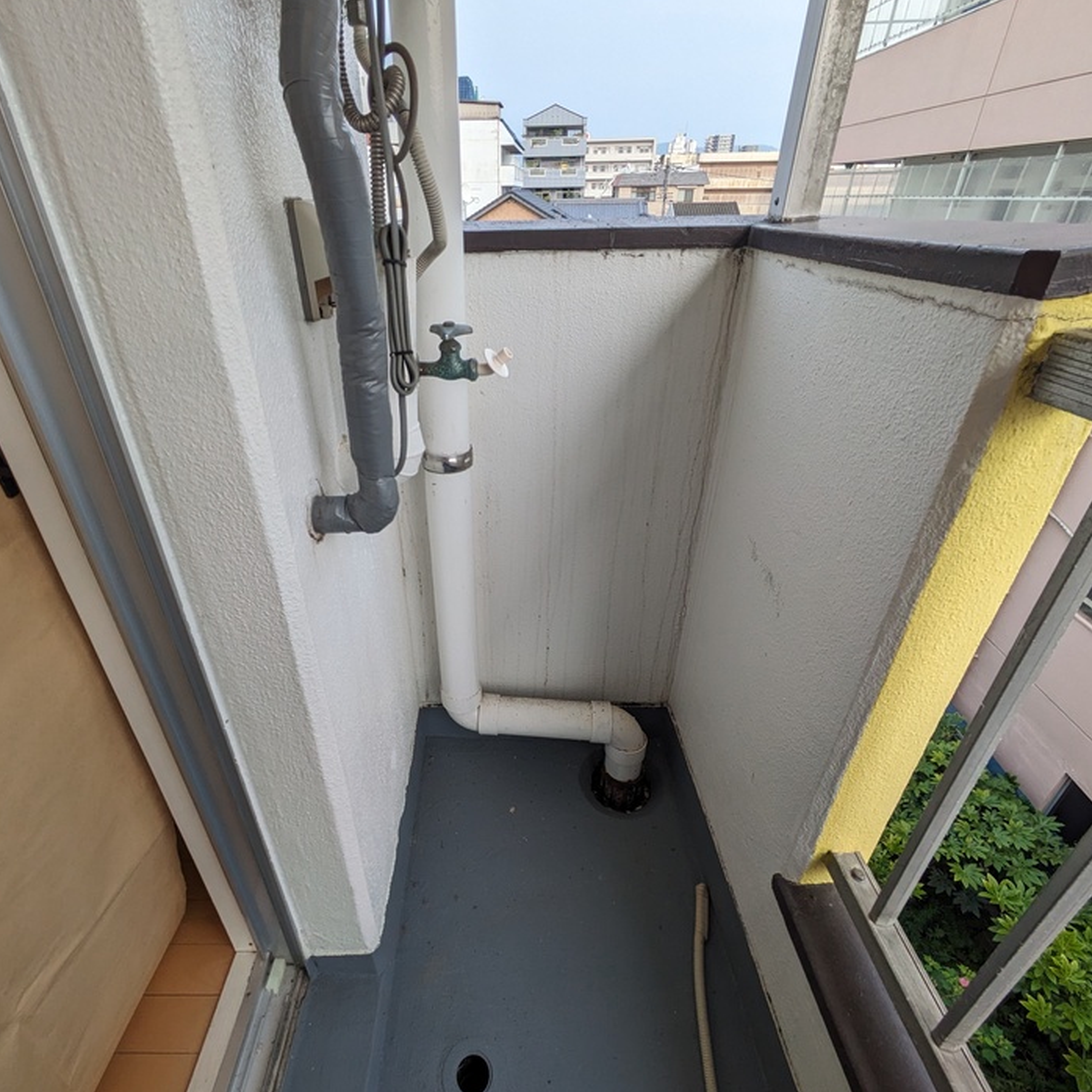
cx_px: 492
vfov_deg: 84.0
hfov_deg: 83.7
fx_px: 607
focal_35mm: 17
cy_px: 546
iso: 50
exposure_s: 1/683
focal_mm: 1.83
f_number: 2.2
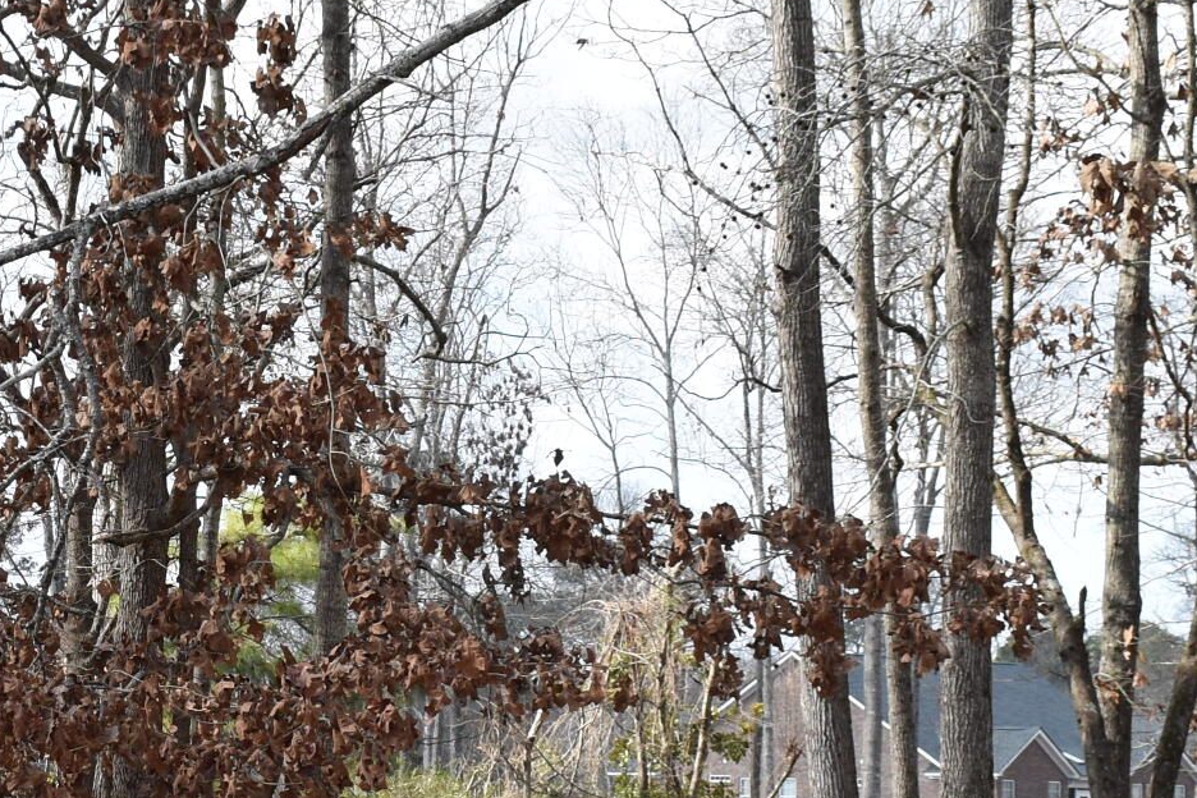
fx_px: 4156
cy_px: 734
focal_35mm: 125
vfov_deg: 10.9
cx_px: 61
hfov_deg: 16.1
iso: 200
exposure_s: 1/250
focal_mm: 26
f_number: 8
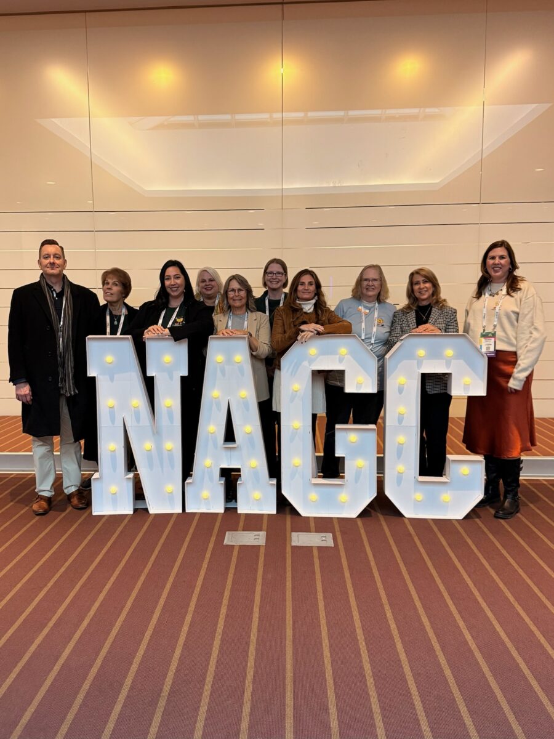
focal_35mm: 24
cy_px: 370
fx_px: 512
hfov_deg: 56.8
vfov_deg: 71.6
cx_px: 277
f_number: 1.78
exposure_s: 1/60
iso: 320
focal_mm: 6.76
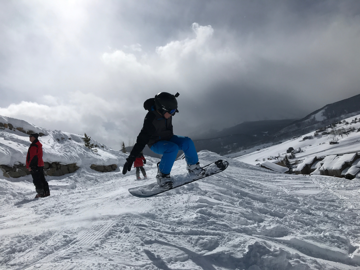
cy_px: 135
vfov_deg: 49.7
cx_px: 180
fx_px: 291
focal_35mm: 28
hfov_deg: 63.4
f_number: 1.8
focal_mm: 3.99
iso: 25
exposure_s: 1/16129
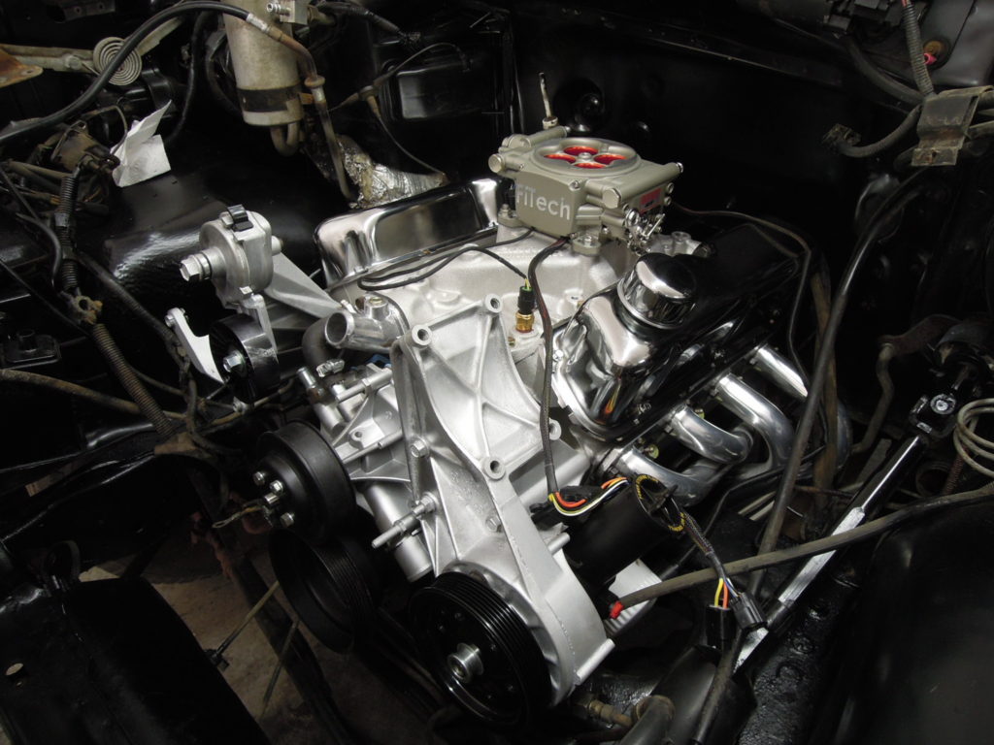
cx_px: 497
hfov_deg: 71.6
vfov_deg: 56.8
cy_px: 372
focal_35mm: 24
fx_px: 689
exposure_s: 1/30
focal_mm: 4.3
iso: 250
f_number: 2.8
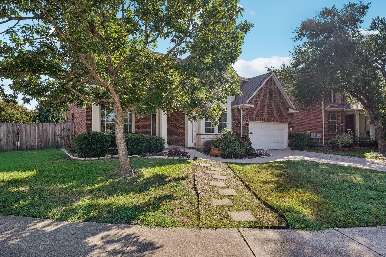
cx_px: 193
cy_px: 128
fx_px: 207
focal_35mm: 19
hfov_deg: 86.0
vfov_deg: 63.7
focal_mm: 19.3
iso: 400
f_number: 8
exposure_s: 1/640
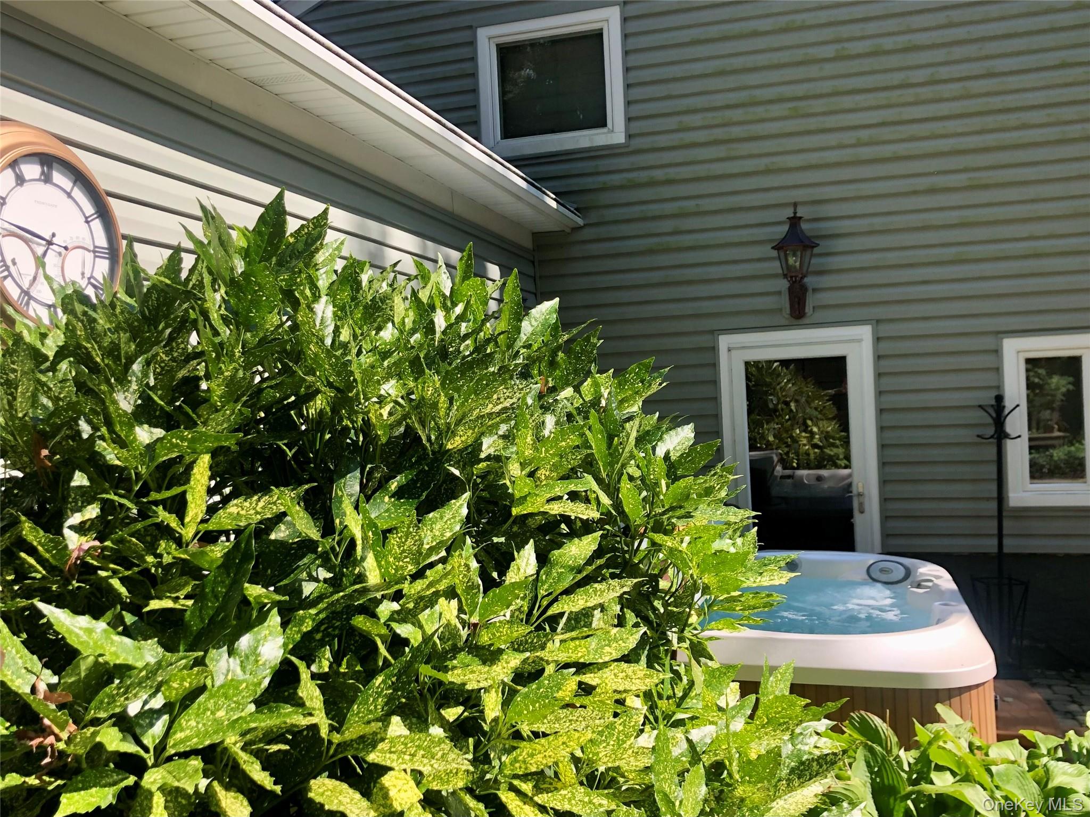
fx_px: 881
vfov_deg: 49.7
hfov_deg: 63.5
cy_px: 408
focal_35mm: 28
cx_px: 545
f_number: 1.8
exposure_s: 1/501
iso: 20
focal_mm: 4
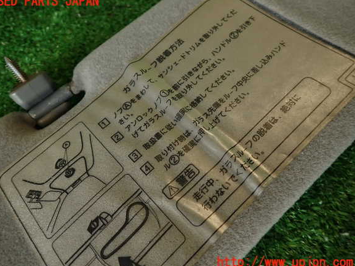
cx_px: 172
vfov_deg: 53.1
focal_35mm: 26
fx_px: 267
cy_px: 132
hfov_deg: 67.3
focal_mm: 4.5
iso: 100
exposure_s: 1/60
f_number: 2
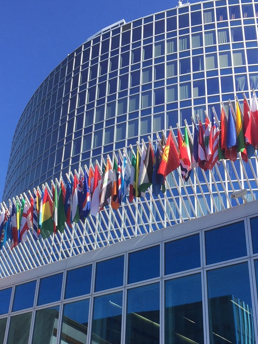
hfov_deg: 32.9
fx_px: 437
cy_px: 256
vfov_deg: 41.7
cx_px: 126
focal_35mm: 44
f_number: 2.2
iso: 32
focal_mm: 4.15
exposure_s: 1/989
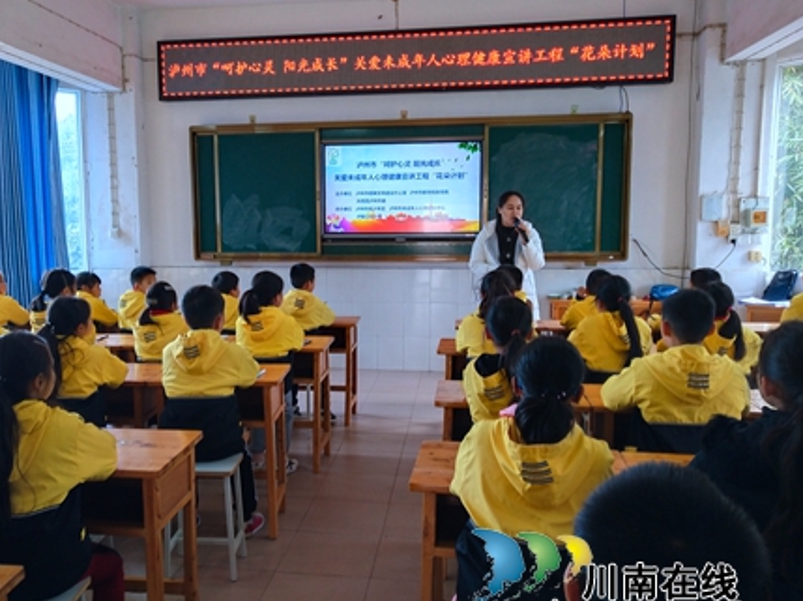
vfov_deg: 40.6
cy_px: 304
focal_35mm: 35
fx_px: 811
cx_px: 343
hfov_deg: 52.5
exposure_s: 1/100
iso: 141
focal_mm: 3.95
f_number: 1.8
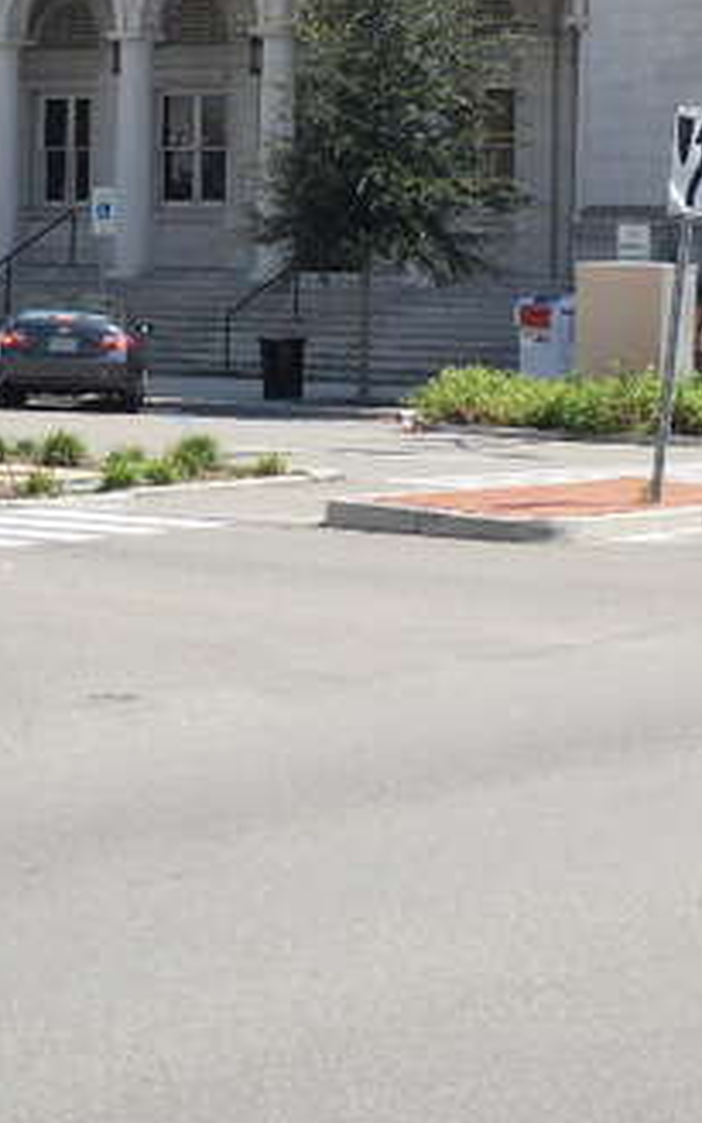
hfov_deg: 12.3
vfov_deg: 19.3
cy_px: 110
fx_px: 3245
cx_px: 346
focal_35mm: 106
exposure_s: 1/117
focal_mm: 7.44
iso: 80
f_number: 8.8
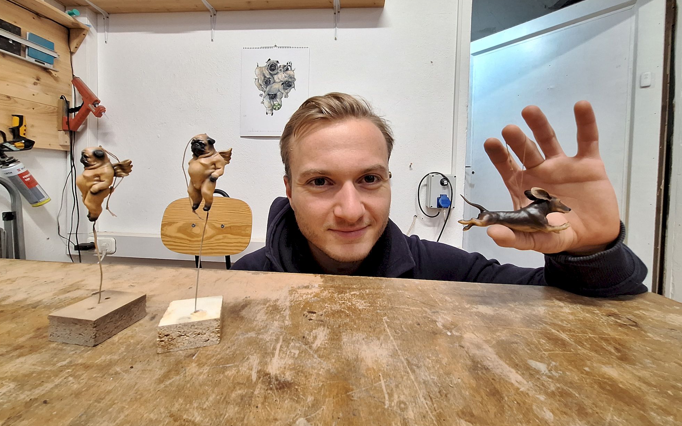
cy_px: 183
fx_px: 260
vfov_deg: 78.2
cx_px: 336
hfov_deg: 105.3
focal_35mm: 14
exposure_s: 1/25
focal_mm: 1.74
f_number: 2.2
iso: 250
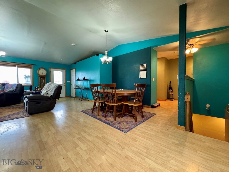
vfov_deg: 85.7
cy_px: 86
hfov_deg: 102.1
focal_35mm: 14
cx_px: 114
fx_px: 93
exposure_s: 1/60
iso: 800
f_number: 2.2
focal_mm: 2.22
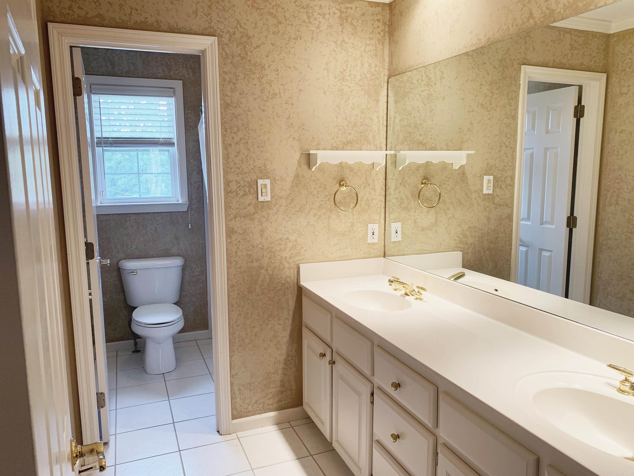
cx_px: 317
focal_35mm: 26
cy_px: 238
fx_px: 476
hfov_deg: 67.3
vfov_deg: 53.1
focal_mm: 4.25
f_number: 1.8
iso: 50
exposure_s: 1/60
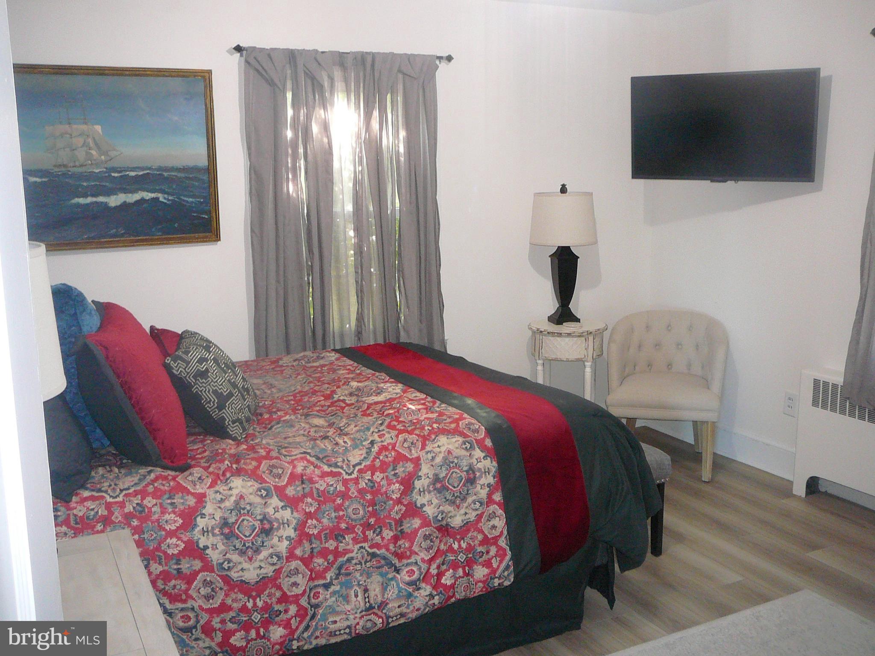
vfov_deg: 40.7
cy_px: 328
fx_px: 885
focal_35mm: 35
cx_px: 438
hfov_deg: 52.6
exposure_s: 1/8
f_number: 2.8
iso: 200
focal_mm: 5.2
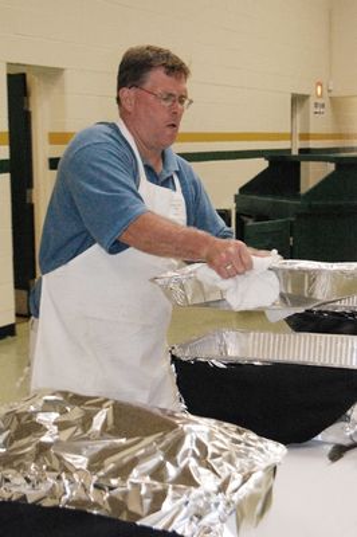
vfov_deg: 28.1
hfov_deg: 18.9
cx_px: 178
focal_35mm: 72
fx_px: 1073
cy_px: 268
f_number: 5.6
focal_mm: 48
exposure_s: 1/200
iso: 1600
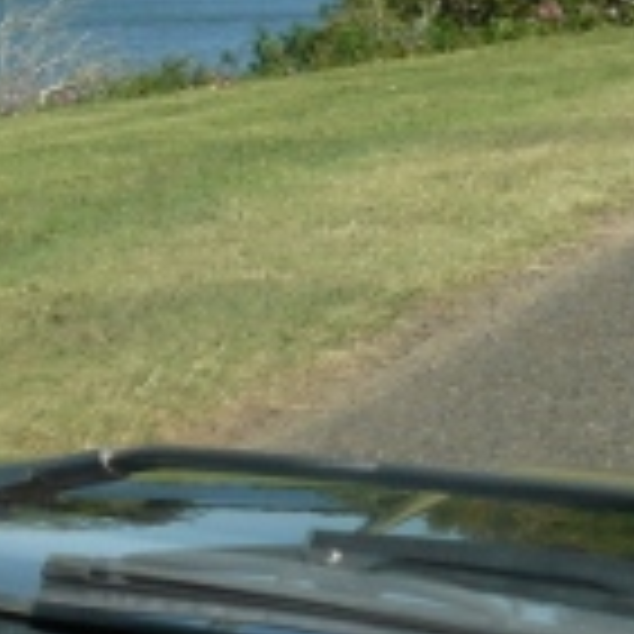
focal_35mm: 144
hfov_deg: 11.2
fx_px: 2984
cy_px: -22
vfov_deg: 12.0
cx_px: -567
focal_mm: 6
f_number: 5.6
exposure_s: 1/320
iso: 100
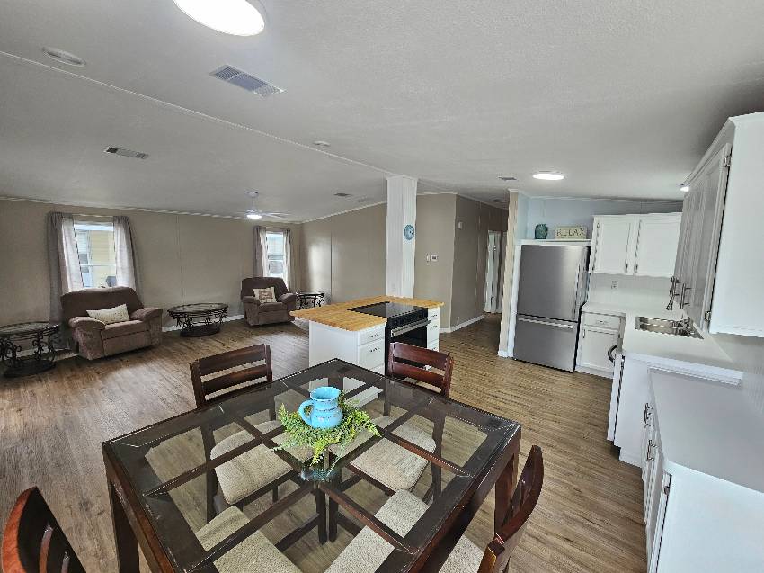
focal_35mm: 13
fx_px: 287
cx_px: 382
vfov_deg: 89.9
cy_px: 286
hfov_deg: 106.2
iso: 100
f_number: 2.2
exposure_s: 1/60
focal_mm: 2.2
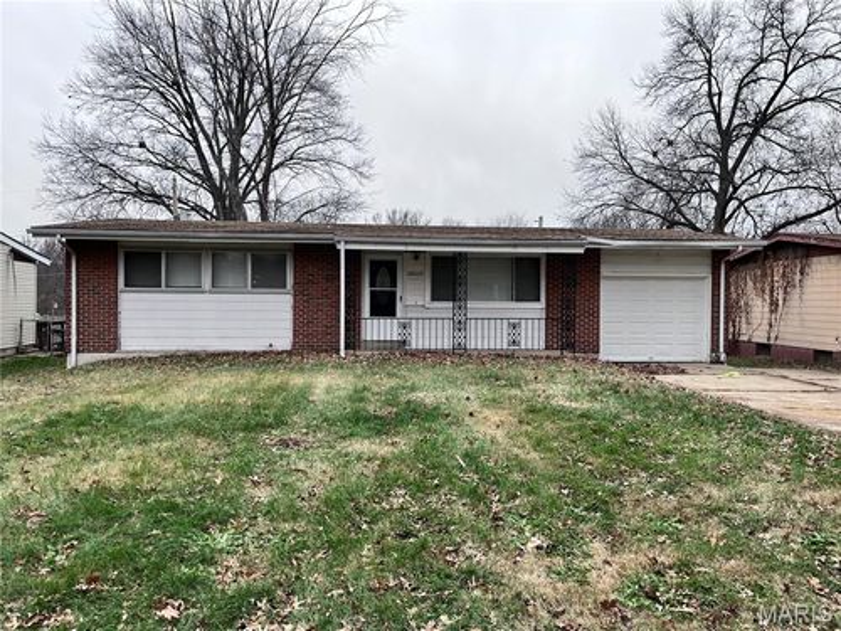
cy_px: 316
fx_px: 632
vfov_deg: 53.1
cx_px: 420
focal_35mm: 26
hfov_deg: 67.3
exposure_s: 1/343
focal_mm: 5.1
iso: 50
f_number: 1.6
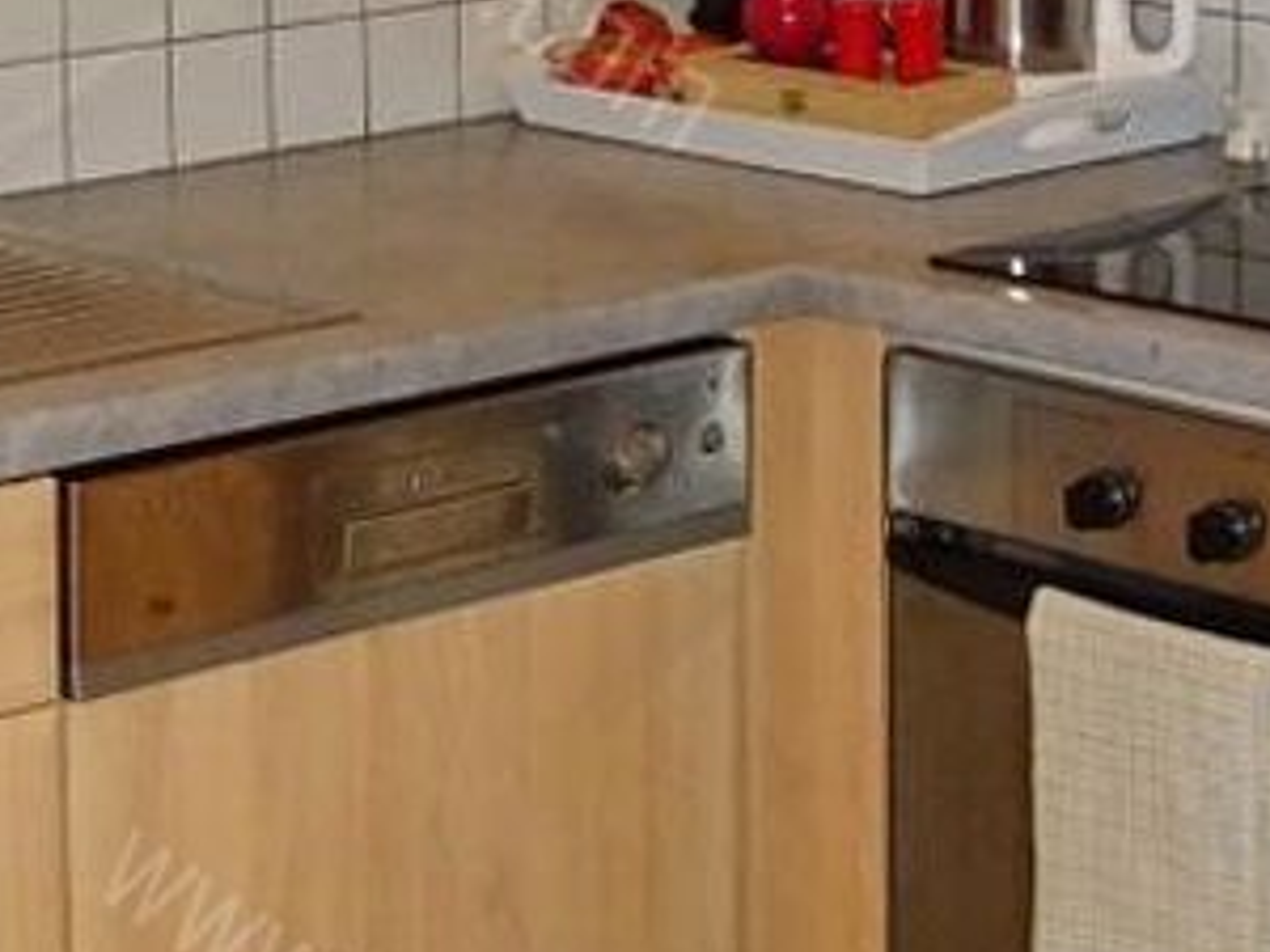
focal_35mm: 82
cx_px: 165
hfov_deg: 23.3
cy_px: -245
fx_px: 3008
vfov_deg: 17.0
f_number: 3.5
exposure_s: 1/30
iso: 400
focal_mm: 4.1
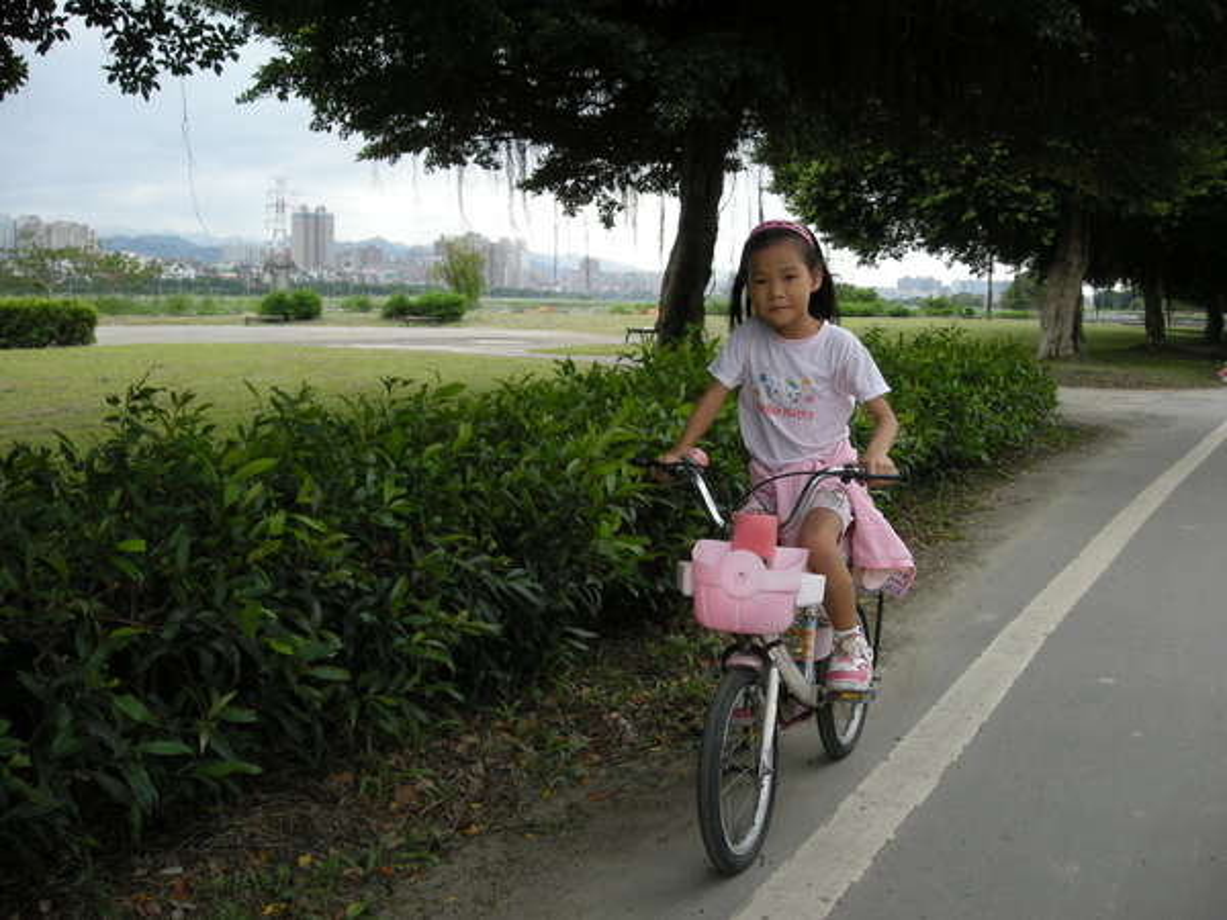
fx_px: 1241
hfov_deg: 52.6
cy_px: 460
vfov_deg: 40.7
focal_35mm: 35
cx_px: 614
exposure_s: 1/385
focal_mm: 5.7
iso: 50
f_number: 2.8
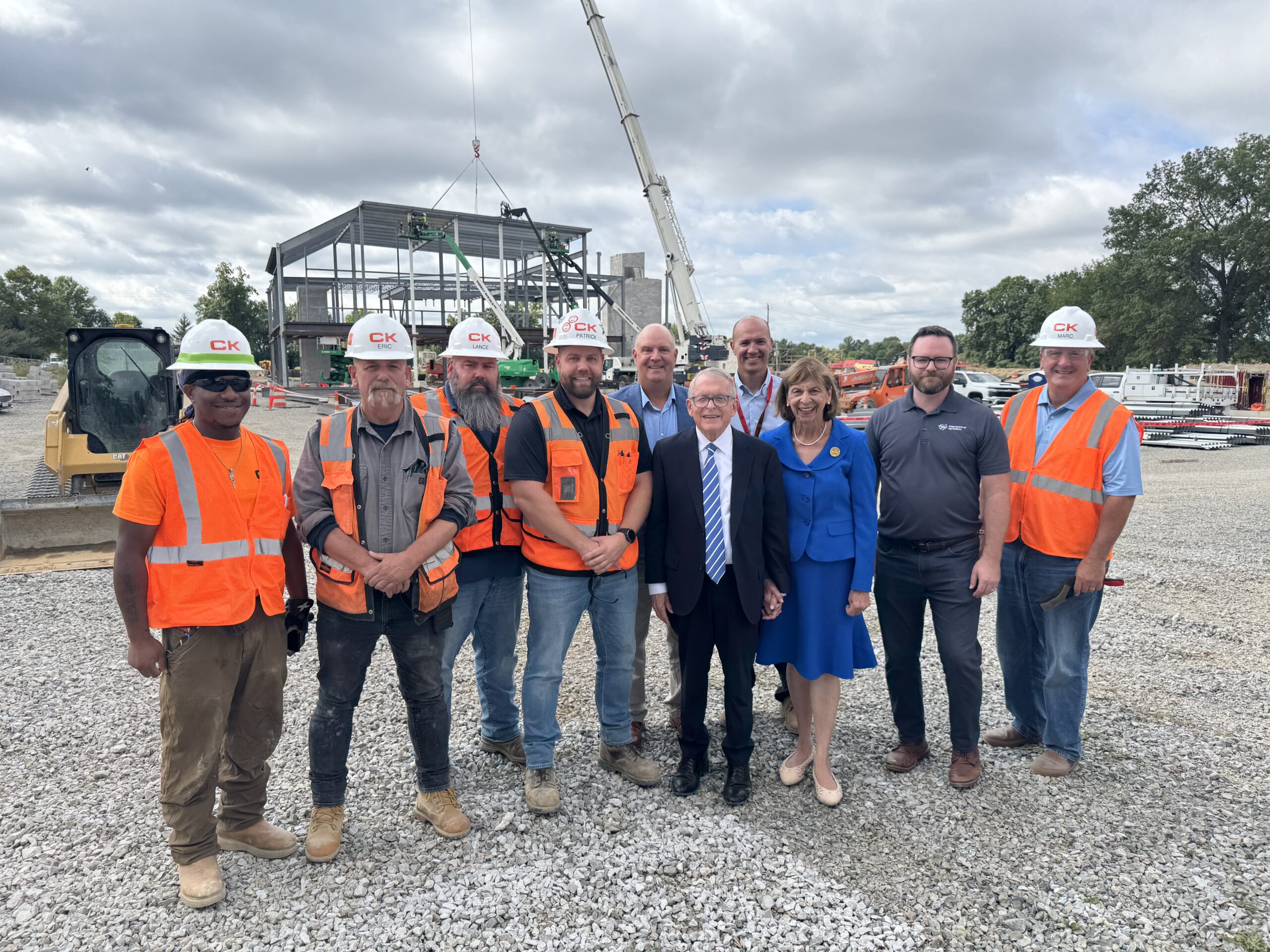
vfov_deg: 56.8
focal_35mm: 24
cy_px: 476
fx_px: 881
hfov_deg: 71.6
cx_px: 635
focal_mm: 6.76
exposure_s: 1/3247
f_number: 1.78
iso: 80
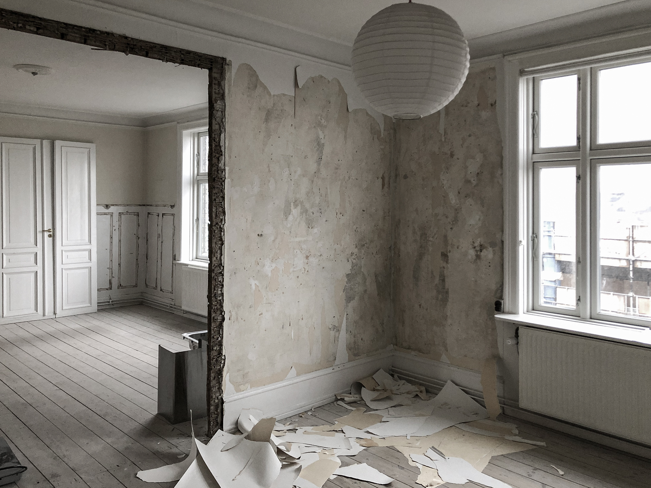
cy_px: 244
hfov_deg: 63.4
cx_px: 326
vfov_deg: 49.7
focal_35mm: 28
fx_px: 527
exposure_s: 1/12
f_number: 1.8
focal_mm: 3.99
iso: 100
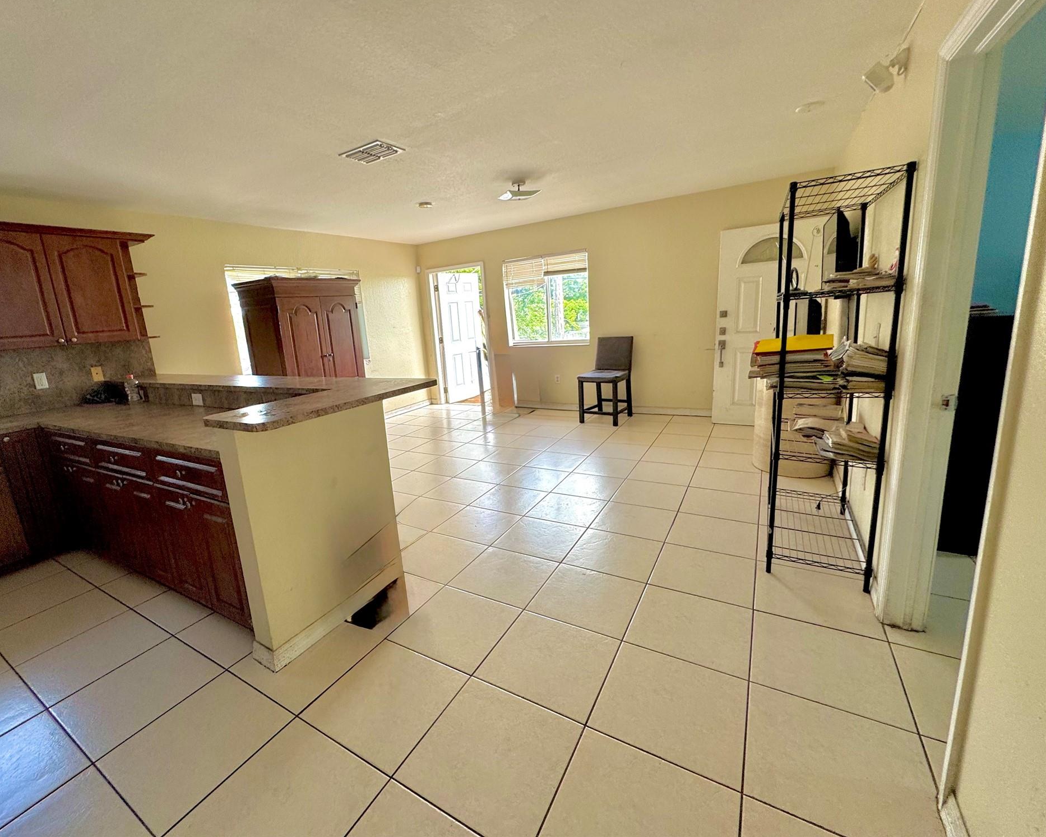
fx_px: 464
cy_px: 407
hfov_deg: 96.5
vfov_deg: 84.0
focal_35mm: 15
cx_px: 475
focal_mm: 2.22
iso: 40
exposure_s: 1/99
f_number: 2.2
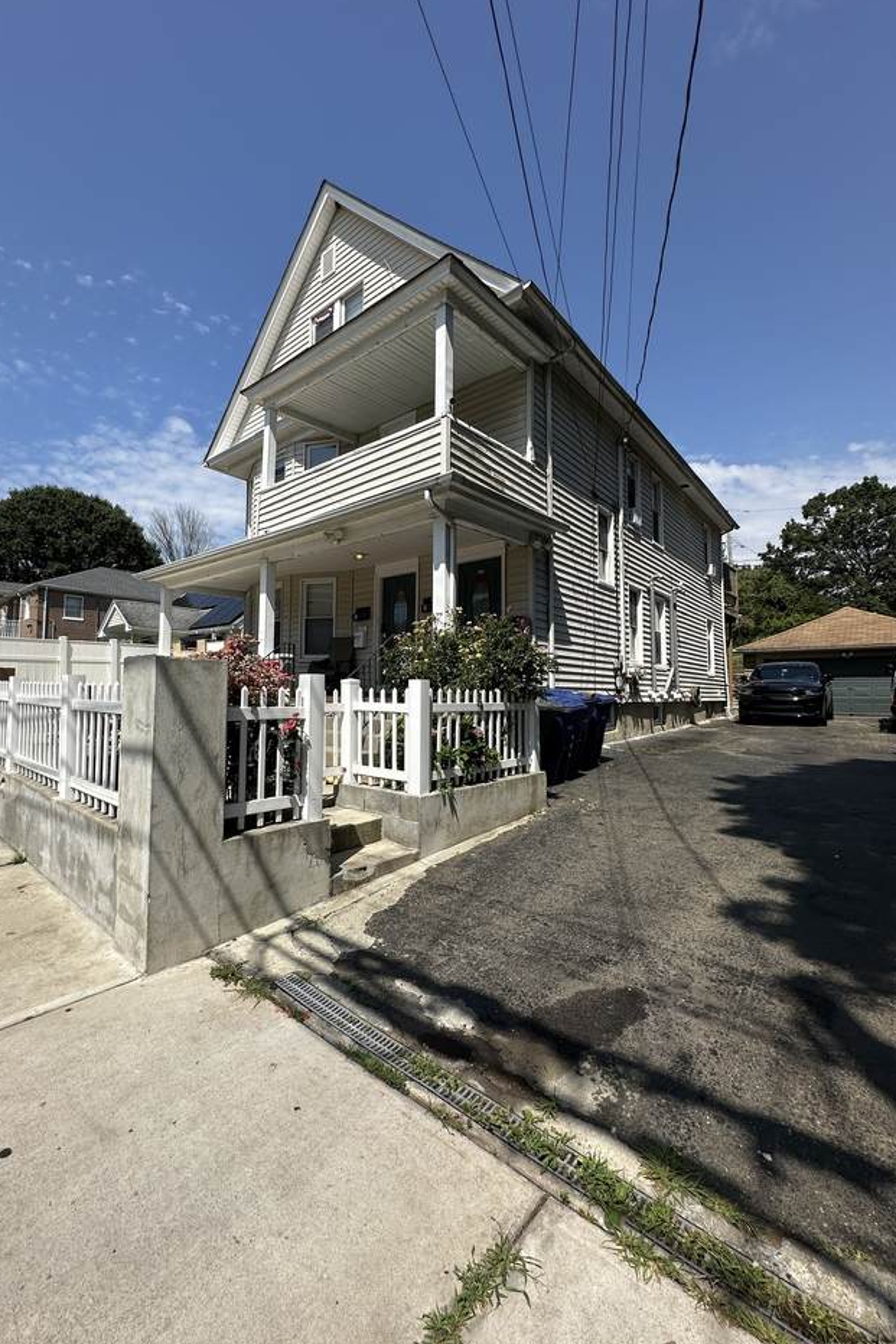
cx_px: 382
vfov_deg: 100.4
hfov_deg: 76.8
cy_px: 660
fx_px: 560
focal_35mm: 15
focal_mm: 2.22
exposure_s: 1/2451
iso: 50
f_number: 2.2
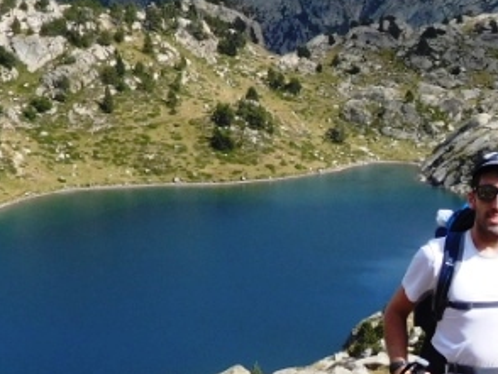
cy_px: 235
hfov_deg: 22.5
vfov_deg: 17.0
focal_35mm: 87
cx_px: 242
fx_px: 1253
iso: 125
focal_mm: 4.5
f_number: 6.8
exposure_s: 1/400
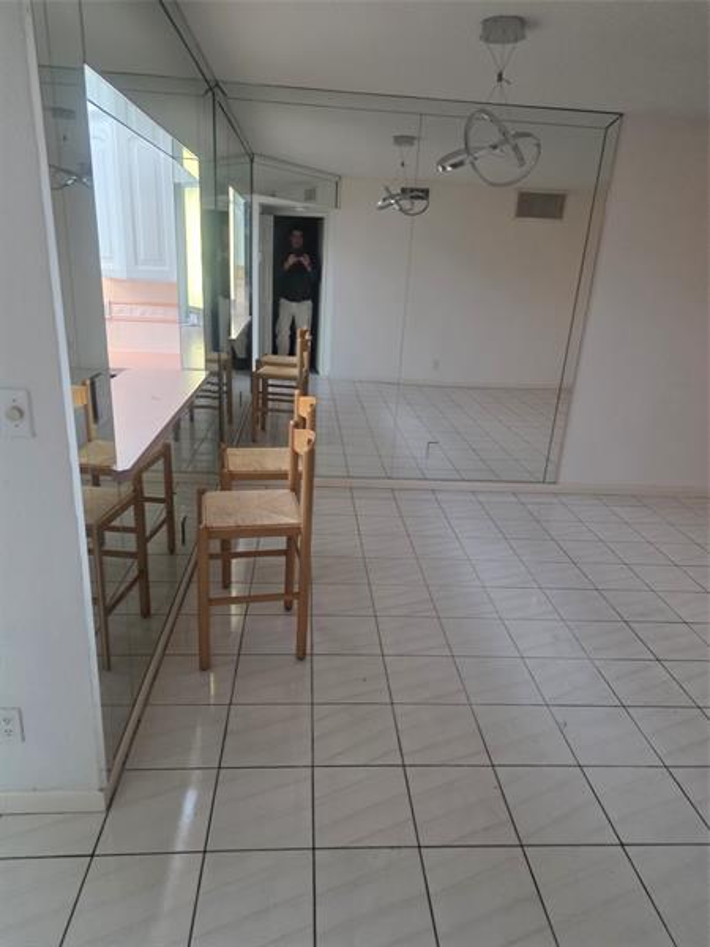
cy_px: 474
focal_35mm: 23
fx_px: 629
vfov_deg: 73.9
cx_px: 355
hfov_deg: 58.9
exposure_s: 1/120
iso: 320
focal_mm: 6.25
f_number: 1.7
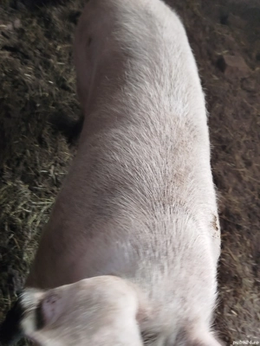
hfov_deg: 42.9
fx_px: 330
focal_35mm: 33
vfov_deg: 55.4
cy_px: 173
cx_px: 130
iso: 200
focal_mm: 5.31
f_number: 1.7
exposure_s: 1/33
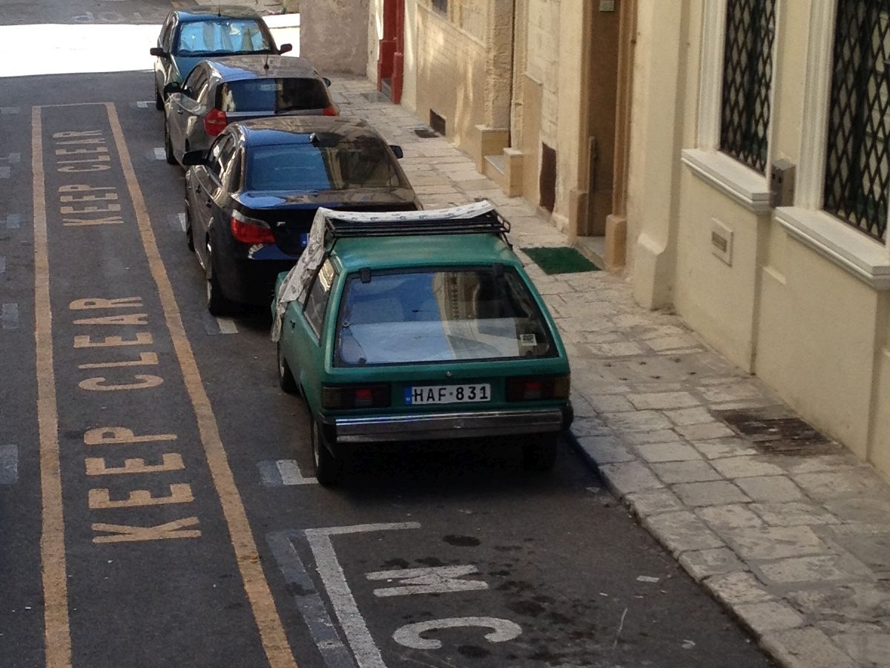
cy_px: 334
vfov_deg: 40.7
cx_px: 445
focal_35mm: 35
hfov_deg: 52.6
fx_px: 900
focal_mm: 4.28
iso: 50
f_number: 2.4
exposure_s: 1/345
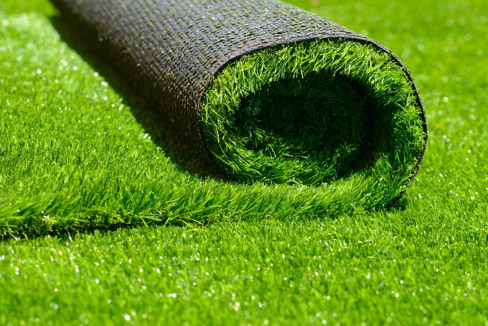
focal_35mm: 105
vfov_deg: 13.0
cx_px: 244
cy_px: 163
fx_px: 1423
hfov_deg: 19.5
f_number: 8
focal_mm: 105
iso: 125
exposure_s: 1/160
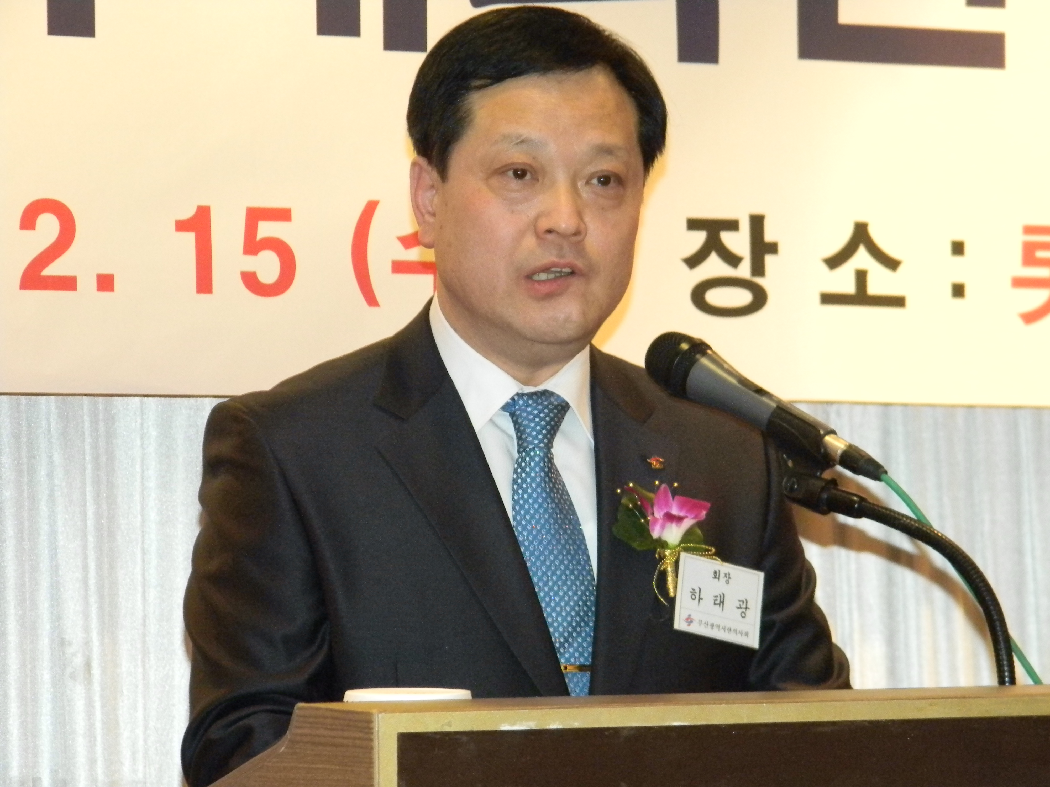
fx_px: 4489
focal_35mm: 148
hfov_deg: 13.3
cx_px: 525
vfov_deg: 10.0
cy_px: 394
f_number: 5
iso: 800
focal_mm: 26.8
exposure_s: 1/30
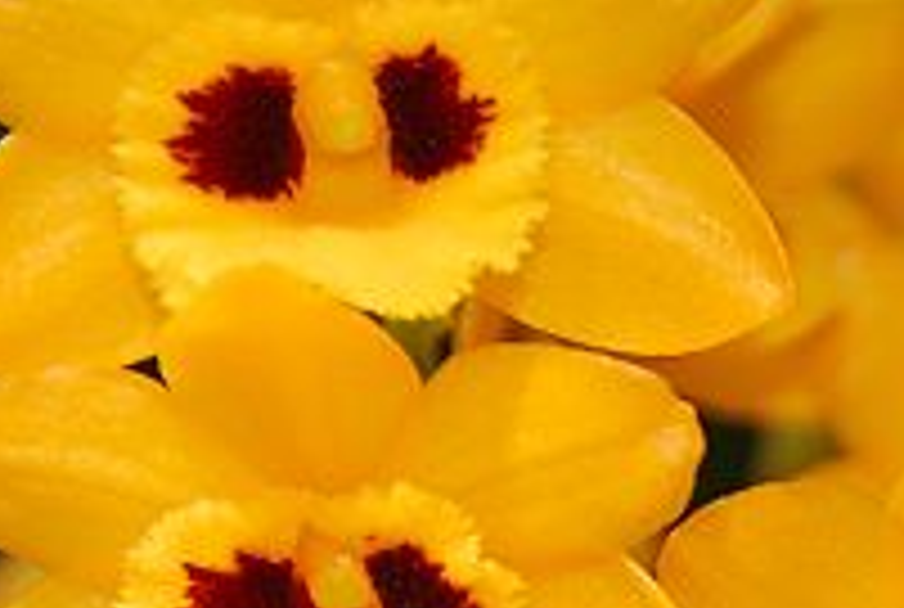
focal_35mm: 679
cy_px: 464
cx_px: 866
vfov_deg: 2.0
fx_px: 17088
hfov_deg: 3.0
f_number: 5.3
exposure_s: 1/60
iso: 100
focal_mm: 112
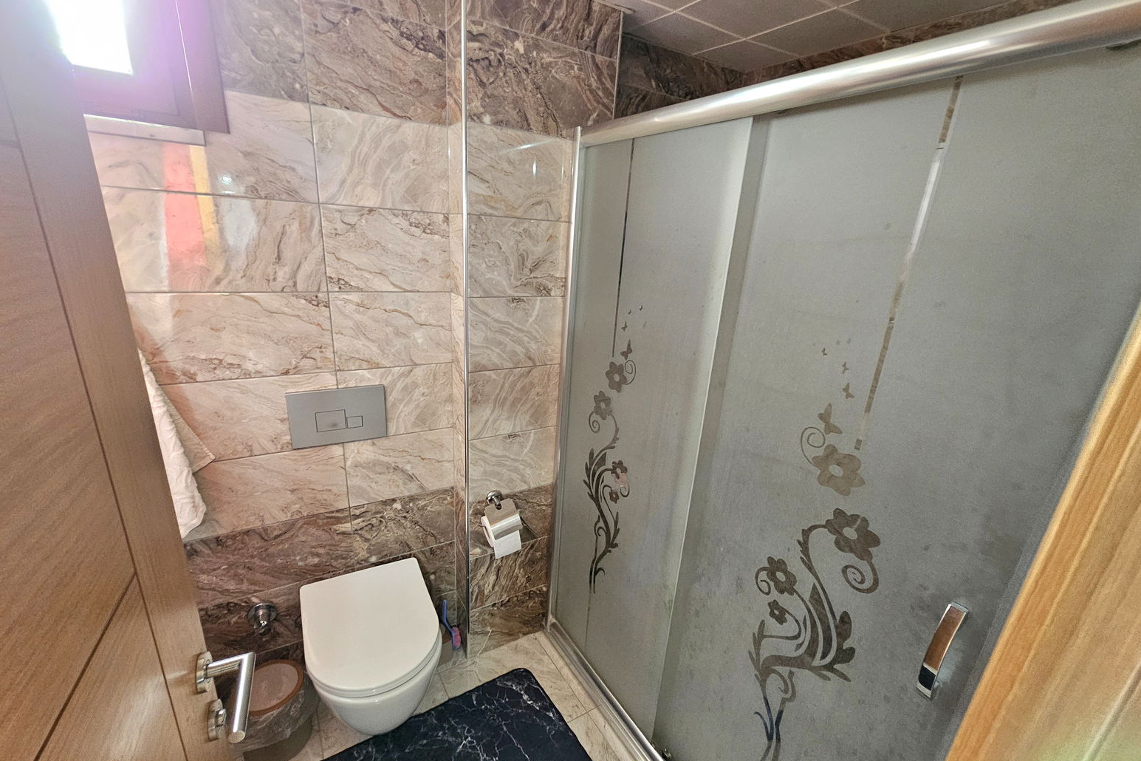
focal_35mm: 14
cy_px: 412
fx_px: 444
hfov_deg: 104.3
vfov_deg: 81.0
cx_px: 566
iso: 400
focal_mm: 2.2
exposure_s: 1/40
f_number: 2.2
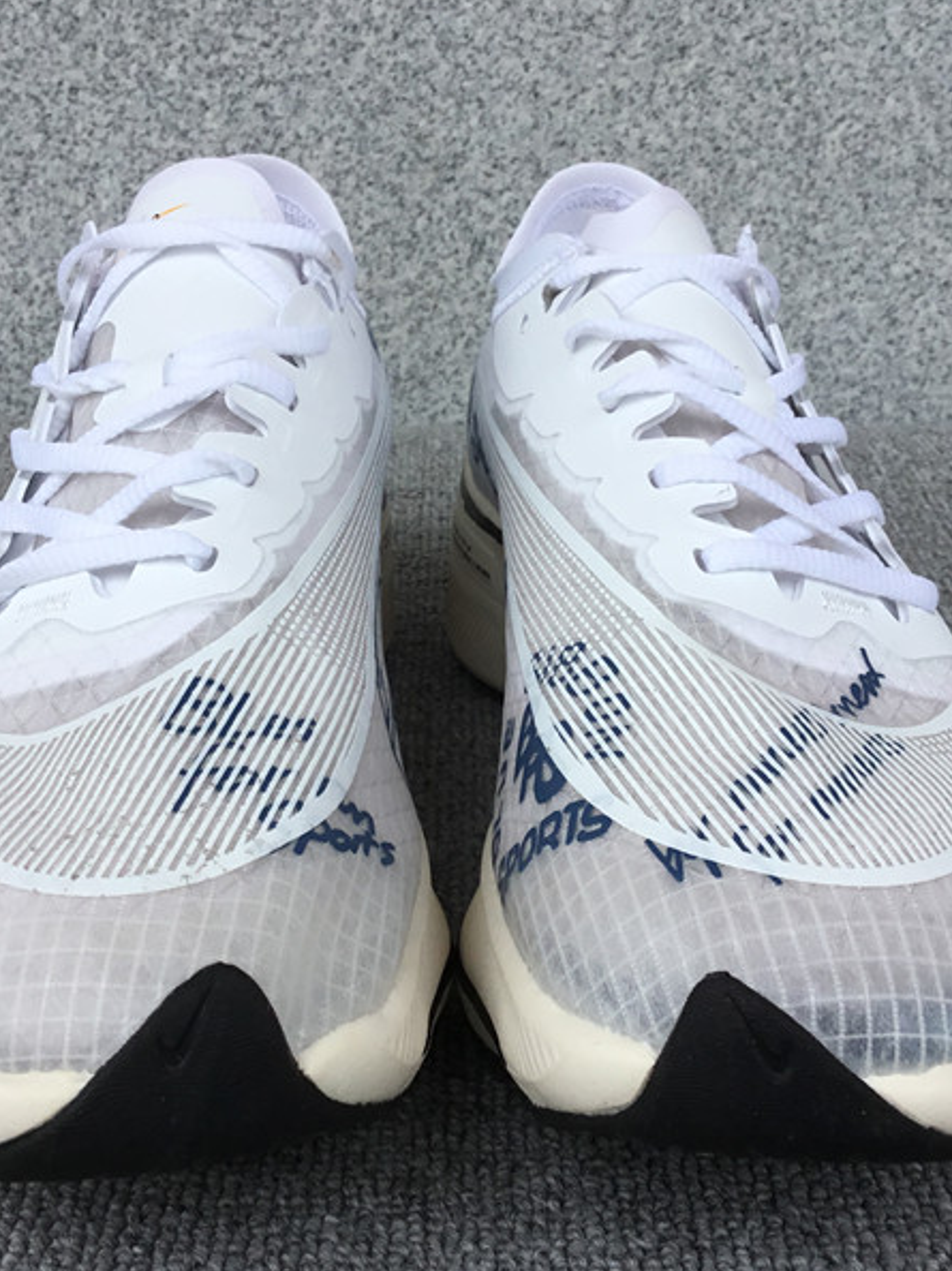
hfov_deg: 30.9
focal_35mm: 47
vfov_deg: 40.4
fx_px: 1725
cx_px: 477
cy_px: 609
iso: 25
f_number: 2.4
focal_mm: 3.3
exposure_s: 1/381
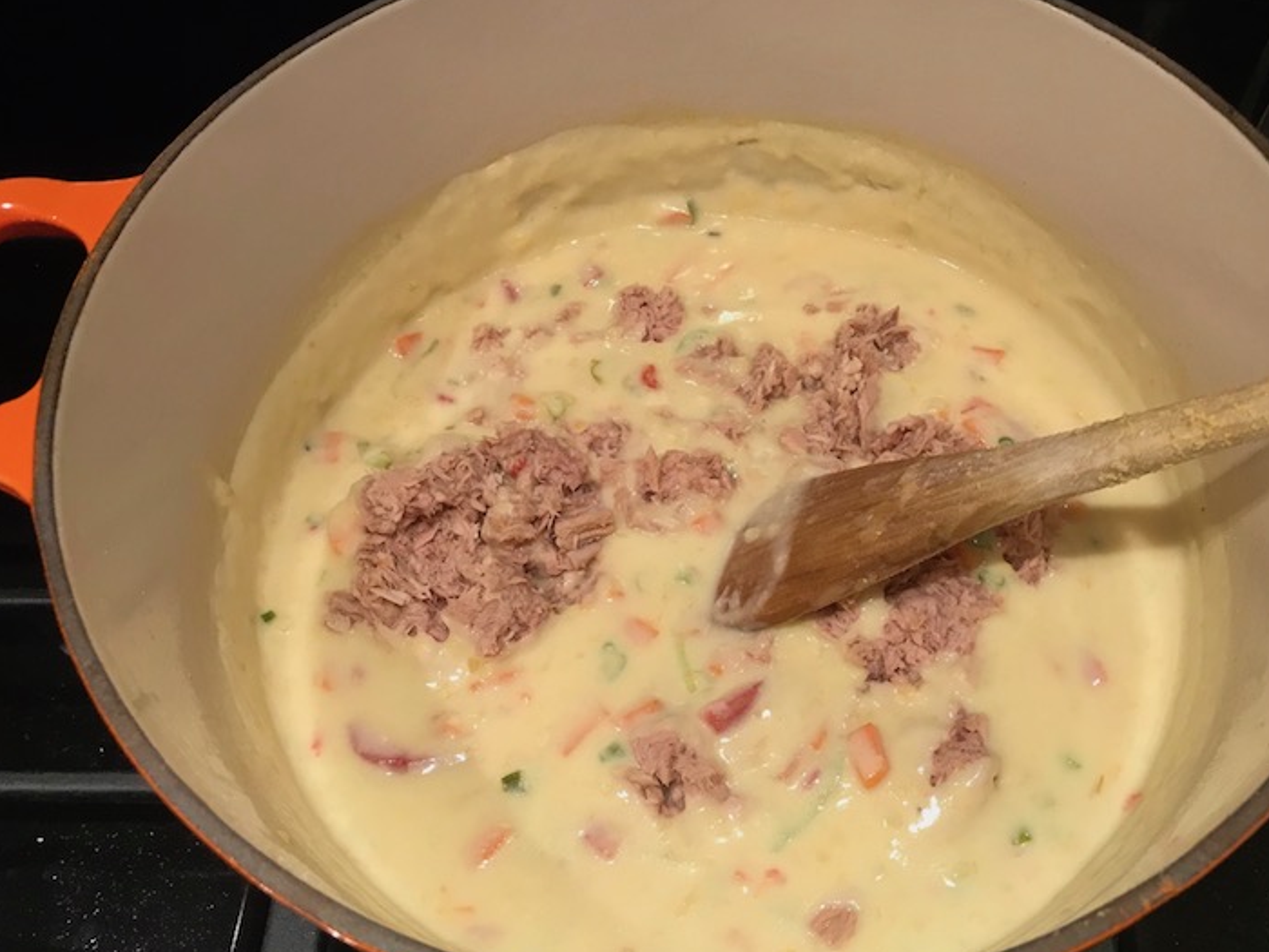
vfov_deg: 44.1
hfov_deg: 56.6
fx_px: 1173
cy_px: 504
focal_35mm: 32
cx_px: 714
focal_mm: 3.99
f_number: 1.8
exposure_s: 1/30
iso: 32
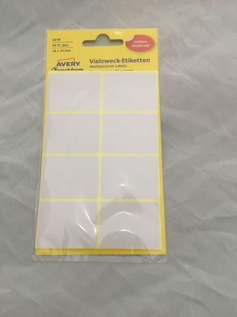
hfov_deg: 48.2
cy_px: 158
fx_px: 265
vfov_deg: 61.7
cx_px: 118
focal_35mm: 29
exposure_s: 1/33
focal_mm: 4.15
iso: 160
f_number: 2.2
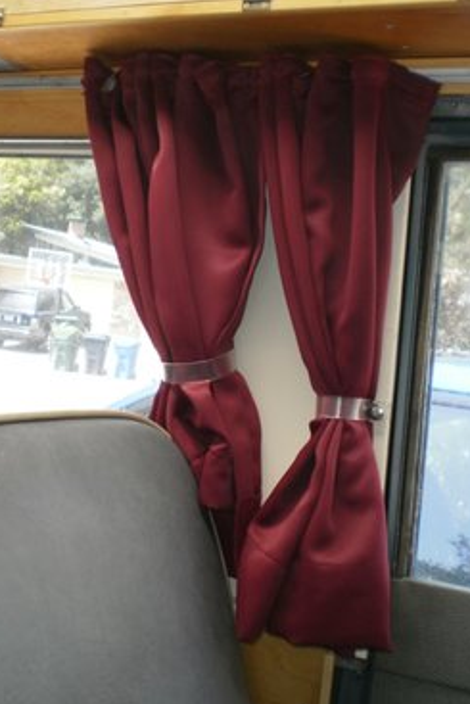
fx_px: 998
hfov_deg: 26.5
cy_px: 358
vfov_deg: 38.9
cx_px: 192
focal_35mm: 51
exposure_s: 1/100
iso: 100
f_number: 3.1
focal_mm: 6.3
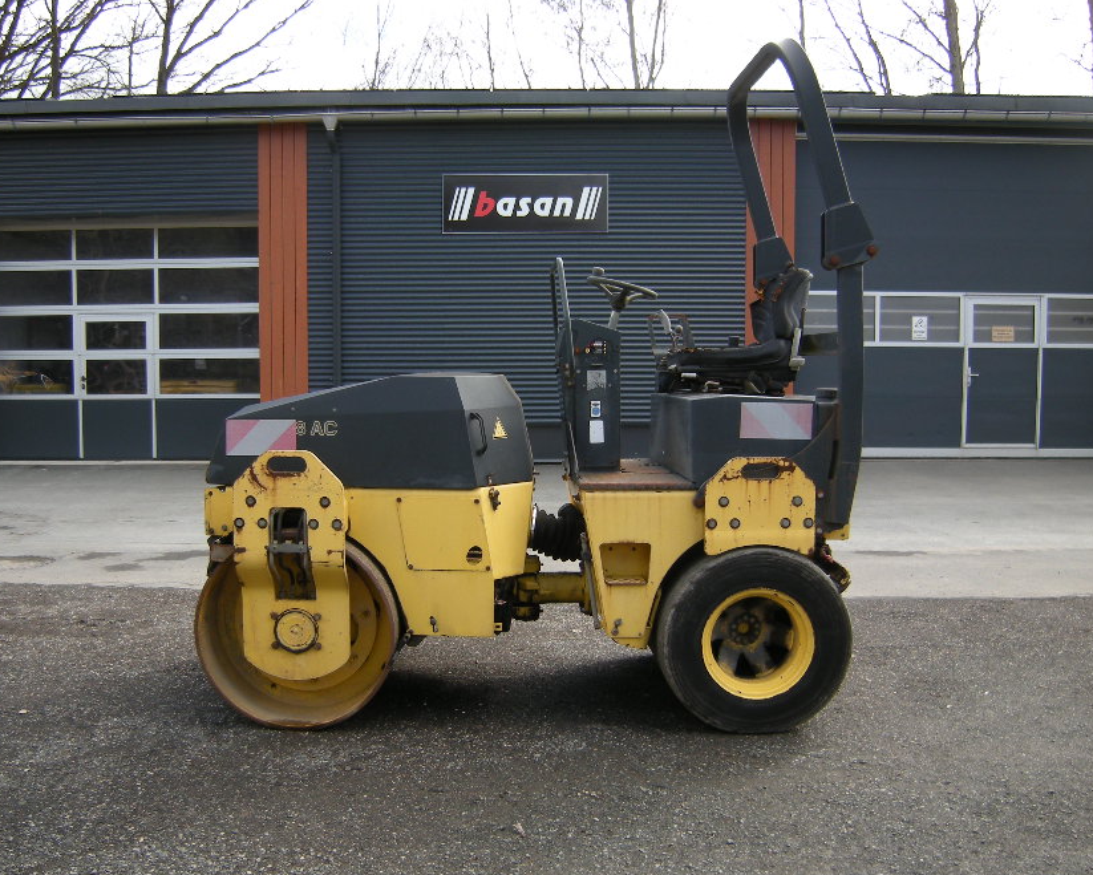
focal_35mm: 34
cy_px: 473
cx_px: 491
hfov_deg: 52.7
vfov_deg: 43.3
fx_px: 1100
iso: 64
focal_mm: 4.7
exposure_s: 1/236
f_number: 2.8
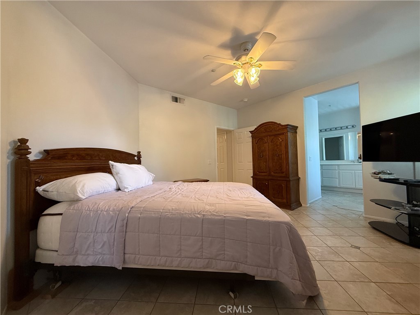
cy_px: 158
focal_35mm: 14
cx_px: 210
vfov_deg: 85.7
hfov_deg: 102.1
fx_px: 170
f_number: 2.2
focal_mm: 2.22
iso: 400
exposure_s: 1/60
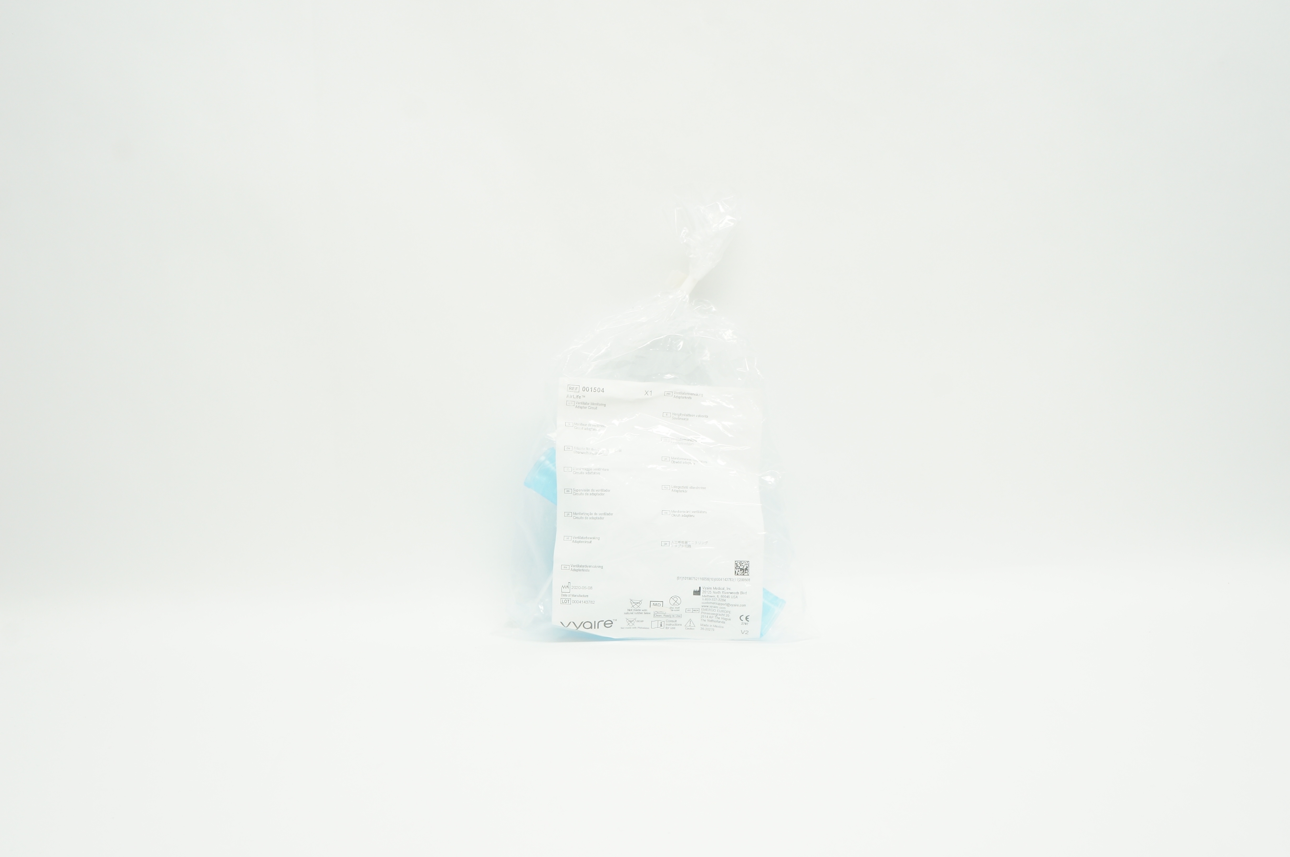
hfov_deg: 59.5
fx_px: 1128
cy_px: 428
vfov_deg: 41.6
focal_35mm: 32
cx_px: 645
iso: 400
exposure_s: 1/25
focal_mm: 21
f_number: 9
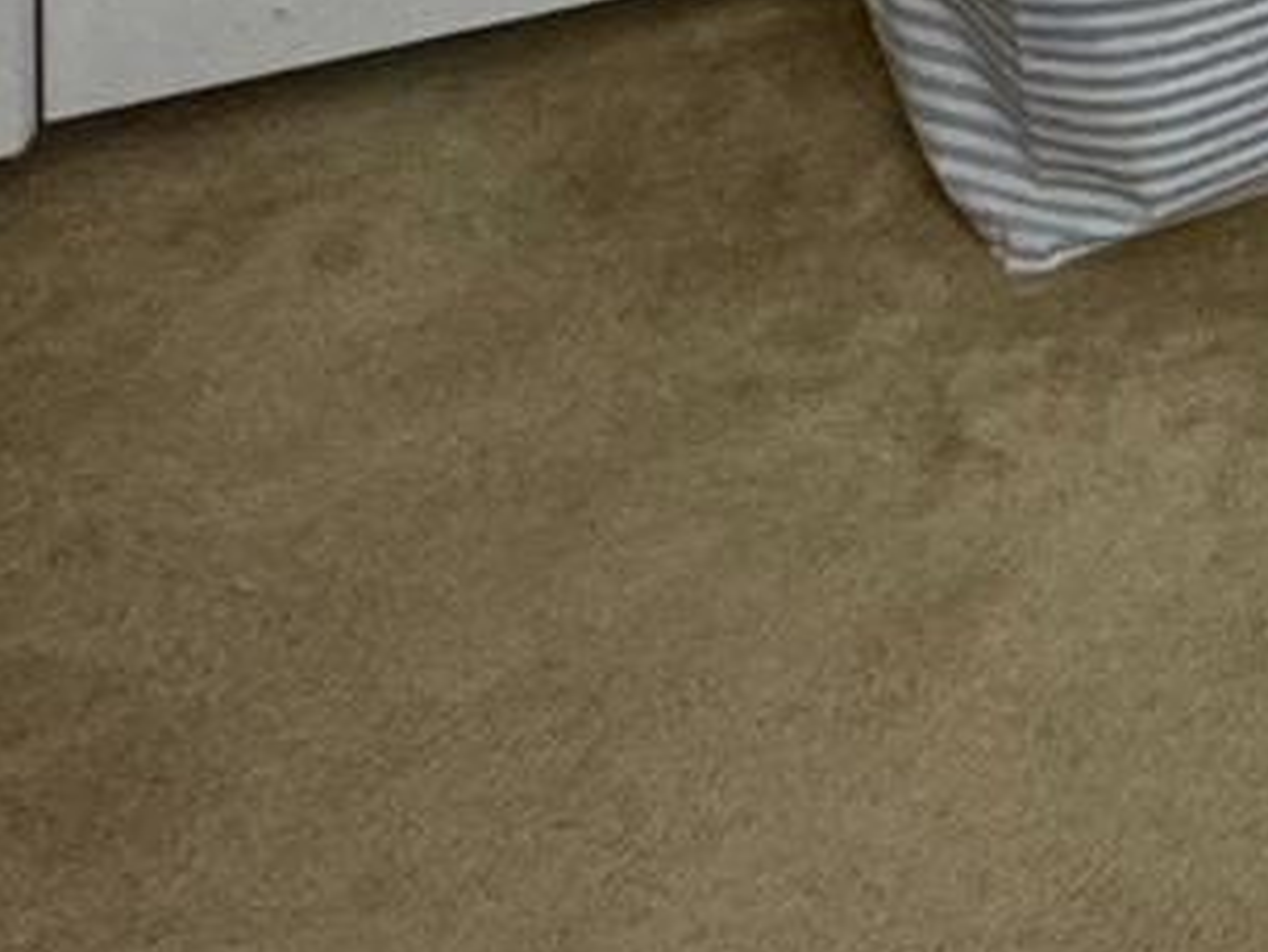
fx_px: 3445
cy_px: -1754
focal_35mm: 94
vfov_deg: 11.2
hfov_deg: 13.4
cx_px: 3251
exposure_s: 1/60
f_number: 2.2
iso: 200
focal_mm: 2.22
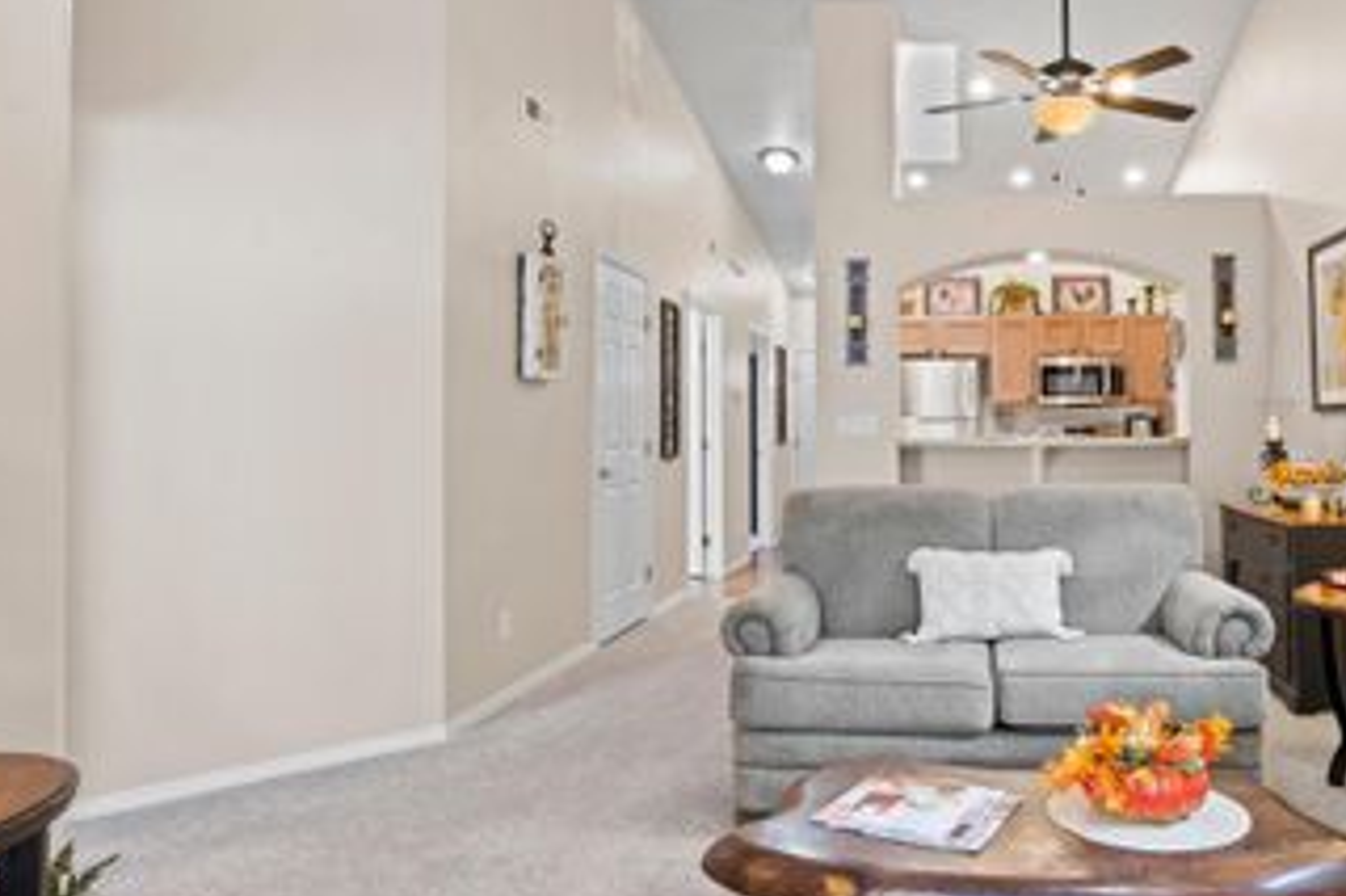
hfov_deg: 67.5
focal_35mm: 25
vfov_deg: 51.2
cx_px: 993
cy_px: 410
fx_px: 934
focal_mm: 16
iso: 100
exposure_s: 3
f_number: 9
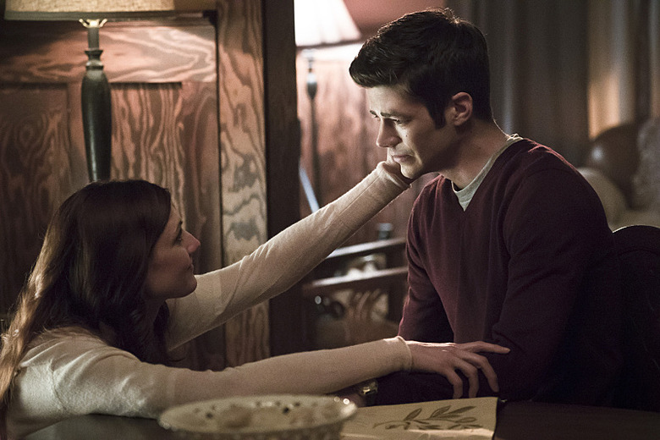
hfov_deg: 19.6
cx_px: 330
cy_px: 220
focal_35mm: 104
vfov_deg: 13.2
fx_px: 1907
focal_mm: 104
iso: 10000
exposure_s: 1/250
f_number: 4.5
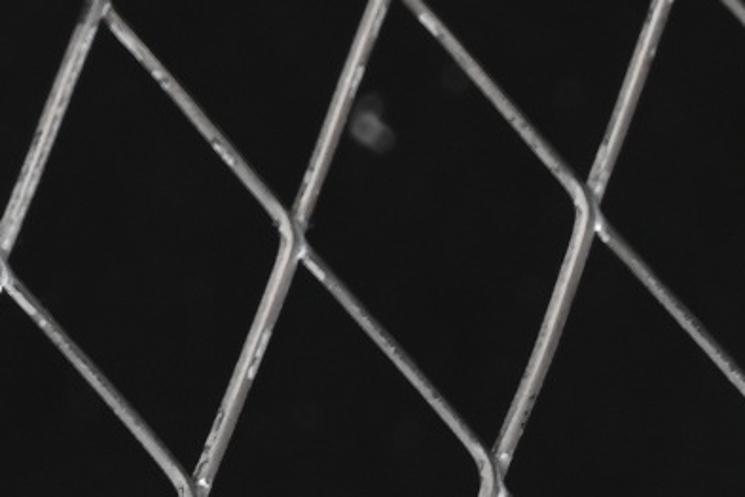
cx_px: -1113
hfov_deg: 3.8
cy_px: -1187
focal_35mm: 531
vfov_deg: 2.5
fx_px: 10988
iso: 160
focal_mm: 50
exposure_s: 1/80
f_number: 7.1
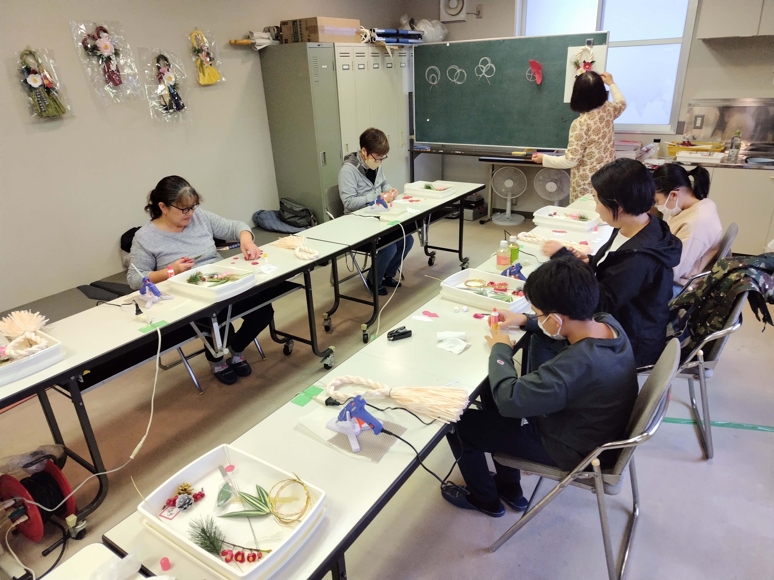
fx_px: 514
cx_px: 387
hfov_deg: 73.9
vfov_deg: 58.9
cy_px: 290
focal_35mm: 23
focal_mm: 5.5
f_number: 1.9
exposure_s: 1/60
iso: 297
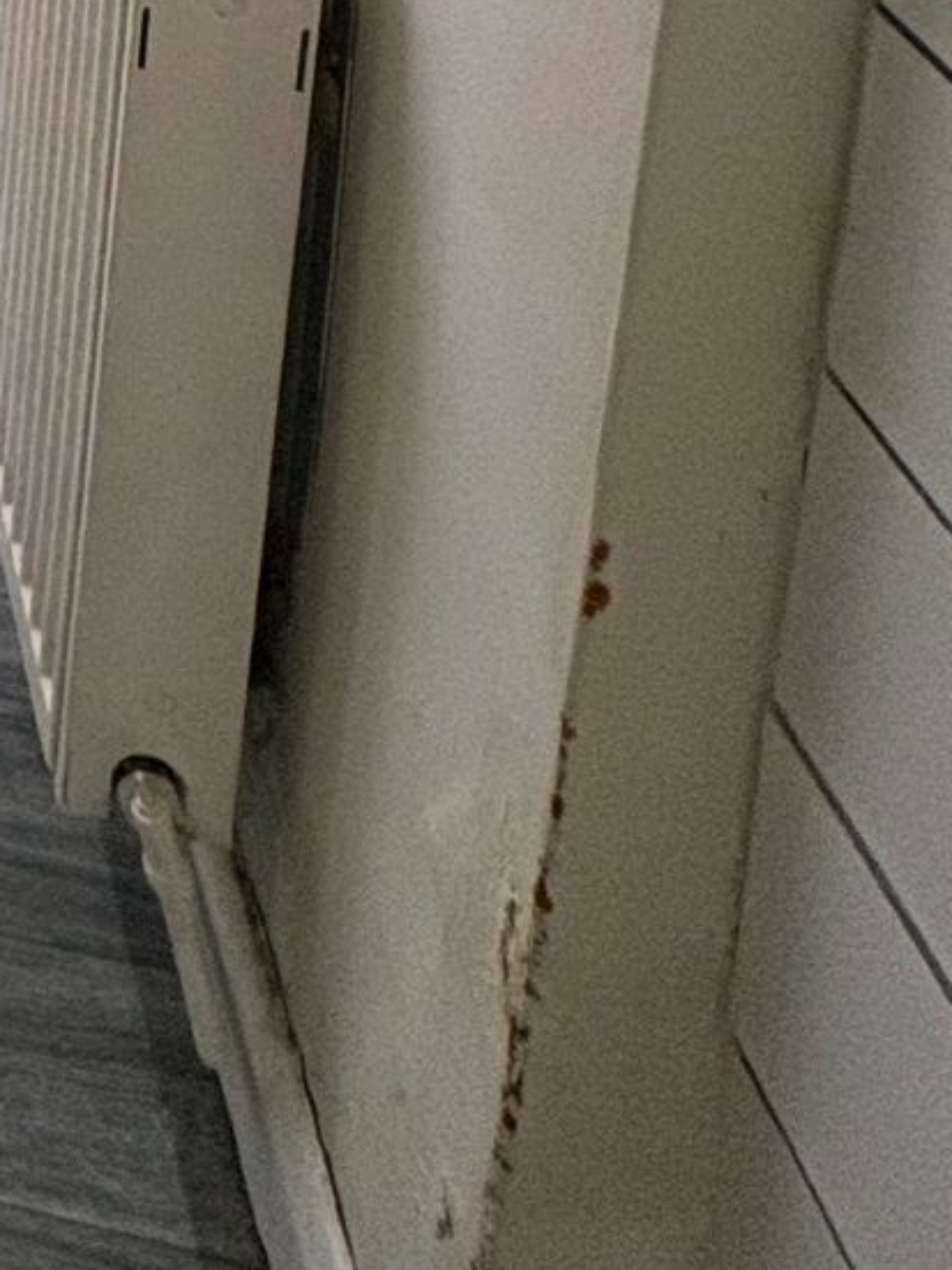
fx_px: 2238
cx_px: -1012
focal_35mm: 61
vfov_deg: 22.1
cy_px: -917
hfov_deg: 16.9
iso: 125
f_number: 2.2
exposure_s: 1/100
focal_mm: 2.22
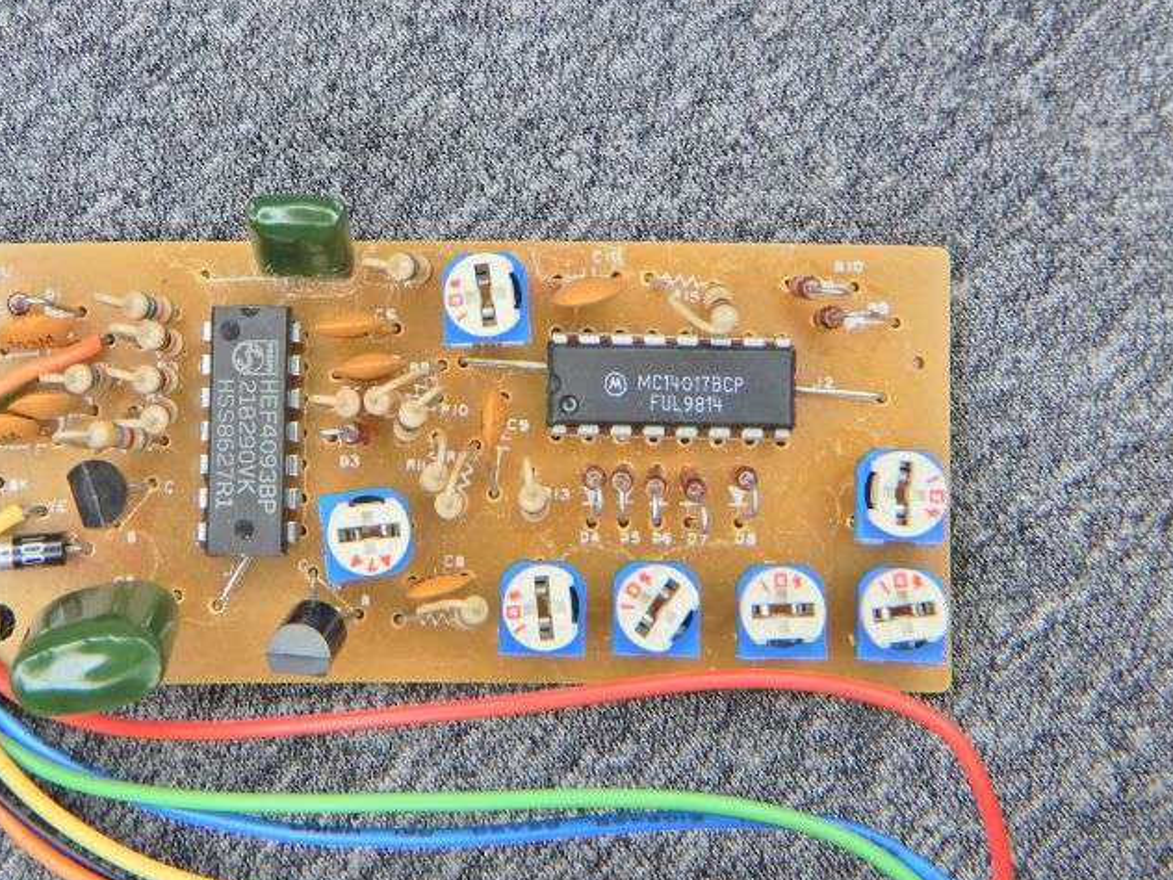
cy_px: 475
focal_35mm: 57
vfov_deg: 25.7
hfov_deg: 33.6
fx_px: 1932
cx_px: 438
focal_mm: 8
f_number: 4.5
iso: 80
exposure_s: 1/40
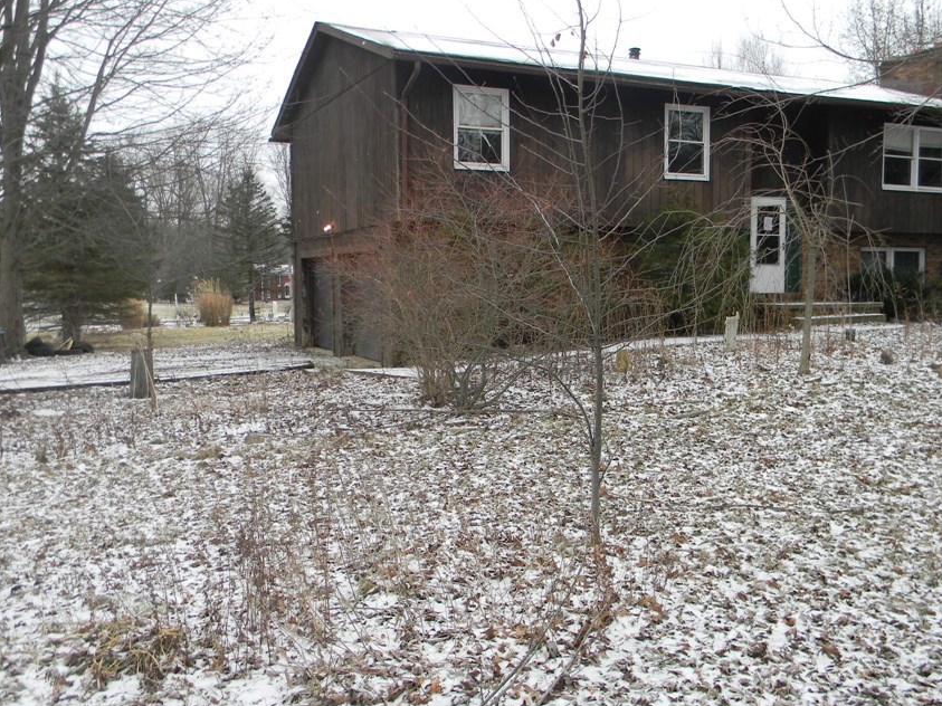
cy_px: 352
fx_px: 925
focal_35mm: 34
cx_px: 516
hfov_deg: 53.9
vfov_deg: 41.8
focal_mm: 5
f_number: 3.5
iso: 80
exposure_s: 1/166
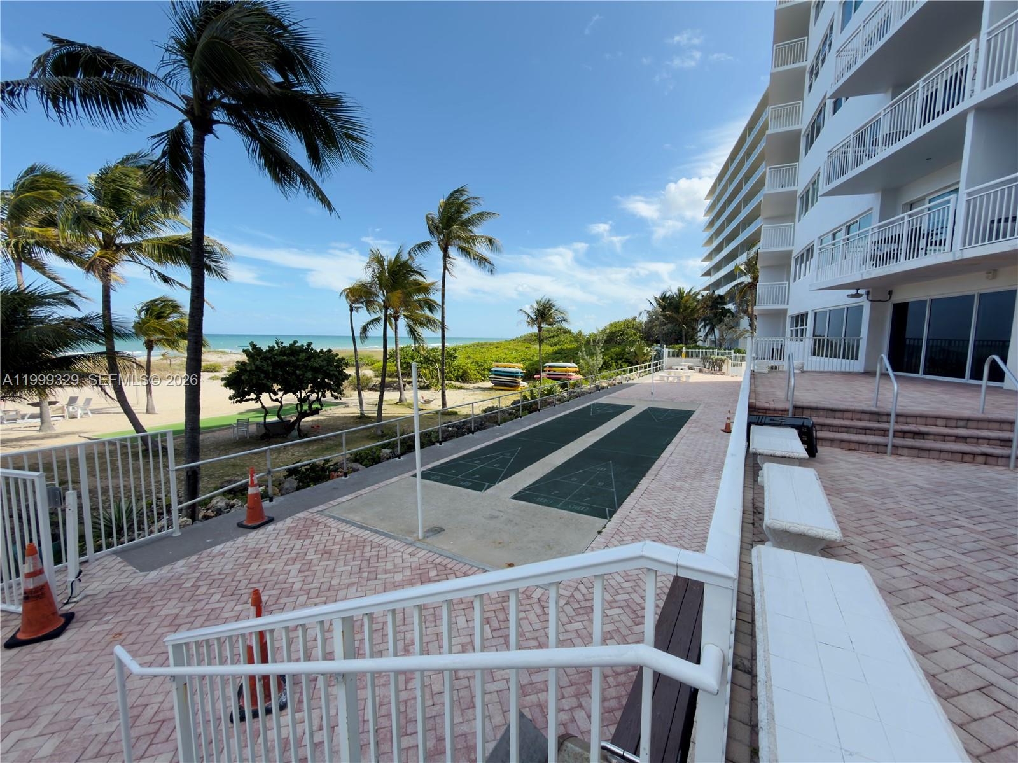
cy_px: 382
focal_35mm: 14
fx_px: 412
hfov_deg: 102.1
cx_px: 509
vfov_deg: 85.6
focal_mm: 2.22
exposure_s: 1/560
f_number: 2.2
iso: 16
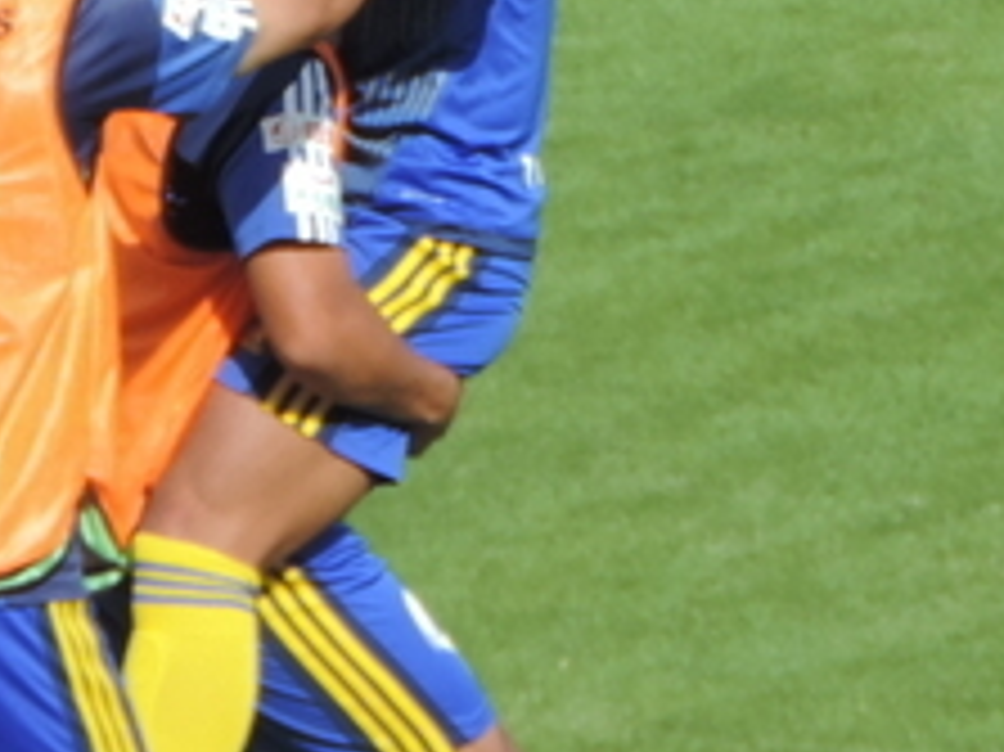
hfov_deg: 2.0
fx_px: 28611
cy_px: 149
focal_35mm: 987
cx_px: 423
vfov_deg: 1.5
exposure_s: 1/400
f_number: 4.7
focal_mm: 49
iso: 80
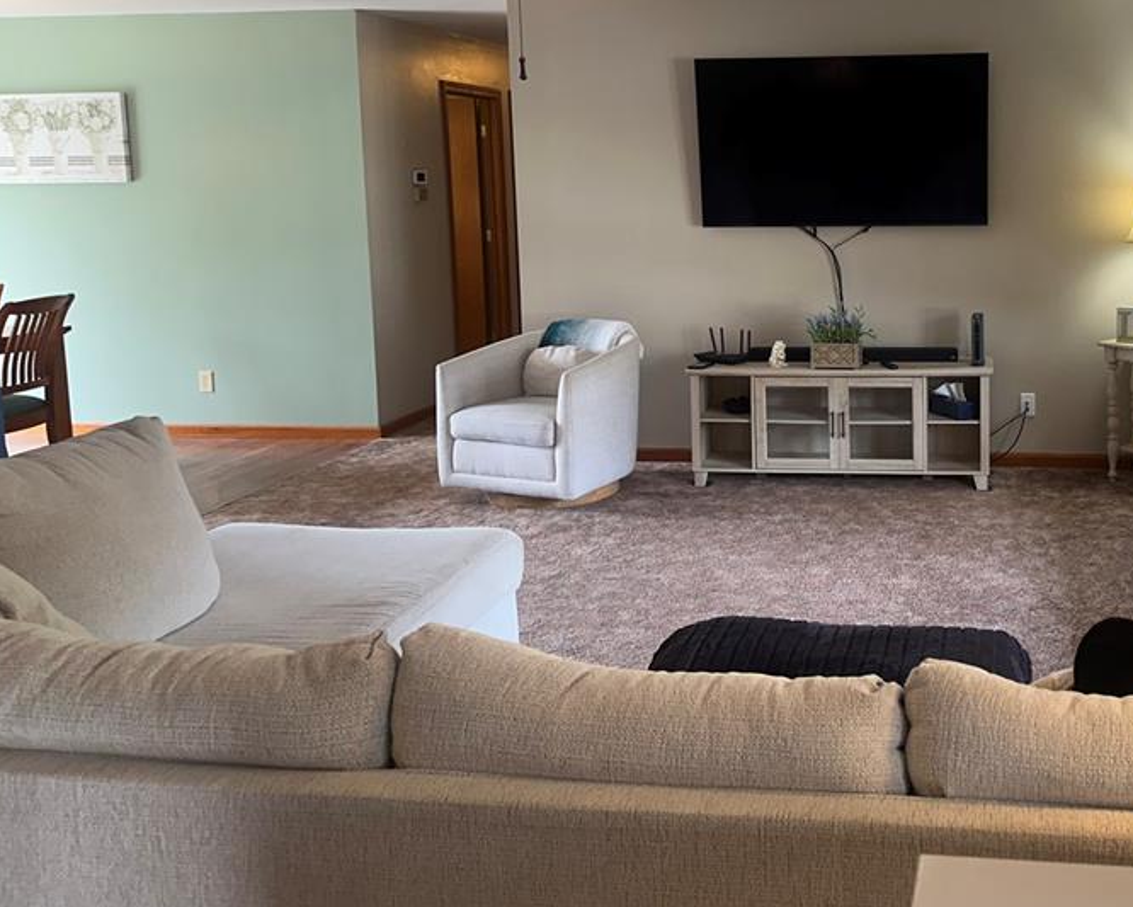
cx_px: 857
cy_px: 296
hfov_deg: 48.2
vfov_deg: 40.6
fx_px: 1207
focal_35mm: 36
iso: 160
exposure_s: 1/60
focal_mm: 6.86
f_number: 1.78
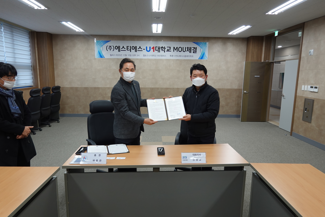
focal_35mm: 24
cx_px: 162
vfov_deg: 53.1
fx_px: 217
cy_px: 108
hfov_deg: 73.7
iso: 160
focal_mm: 9
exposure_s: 1/30
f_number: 2.8
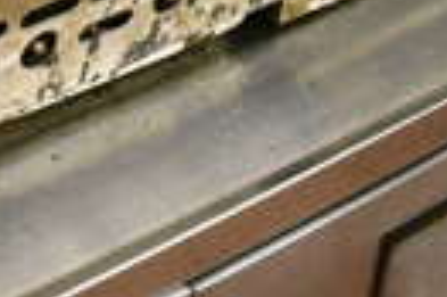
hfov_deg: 15.2
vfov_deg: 10.2
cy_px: -259
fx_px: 1563
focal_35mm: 126
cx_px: -191
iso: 4000
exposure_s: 1/125
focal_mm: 18
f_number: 3.5
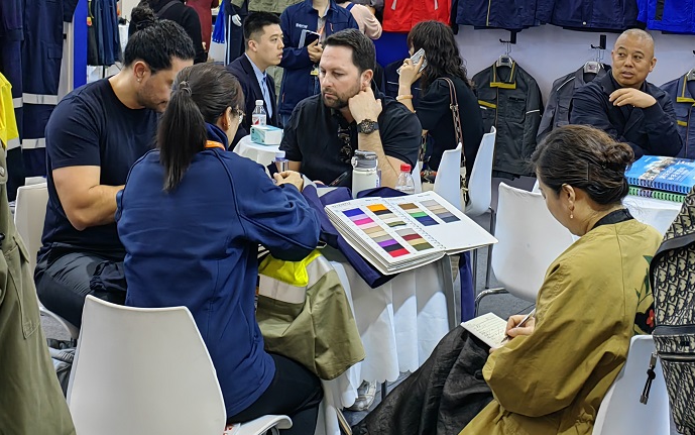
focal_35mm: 56
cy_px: 19
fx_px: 1061
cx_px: 351
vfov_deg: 22.4
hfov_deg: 36.3
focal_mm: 5.54
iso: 50
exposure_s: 1/150
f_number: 1.8
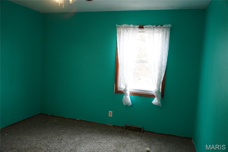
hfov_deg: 67.4
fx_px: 171
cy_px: 76
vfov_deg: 47.9
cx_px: 114
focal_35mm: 27
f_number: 4
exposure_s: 1/160
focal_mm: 18
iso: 1600
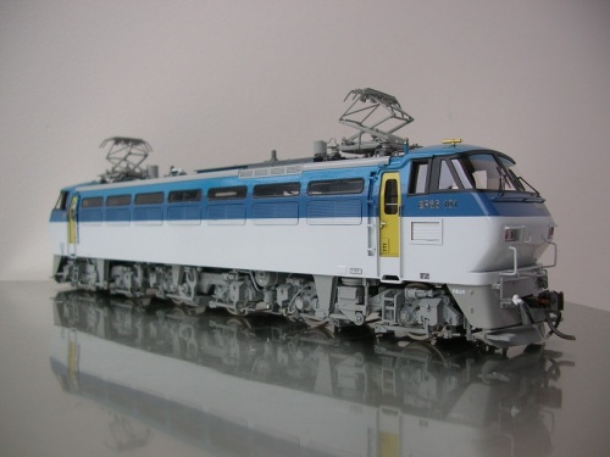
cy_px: 228
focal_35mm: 35
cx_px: 305
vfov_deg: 40.7
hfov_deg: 52.6
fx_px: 617
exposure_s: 1/42.3
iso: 50
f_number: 2.8
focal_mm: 5.8
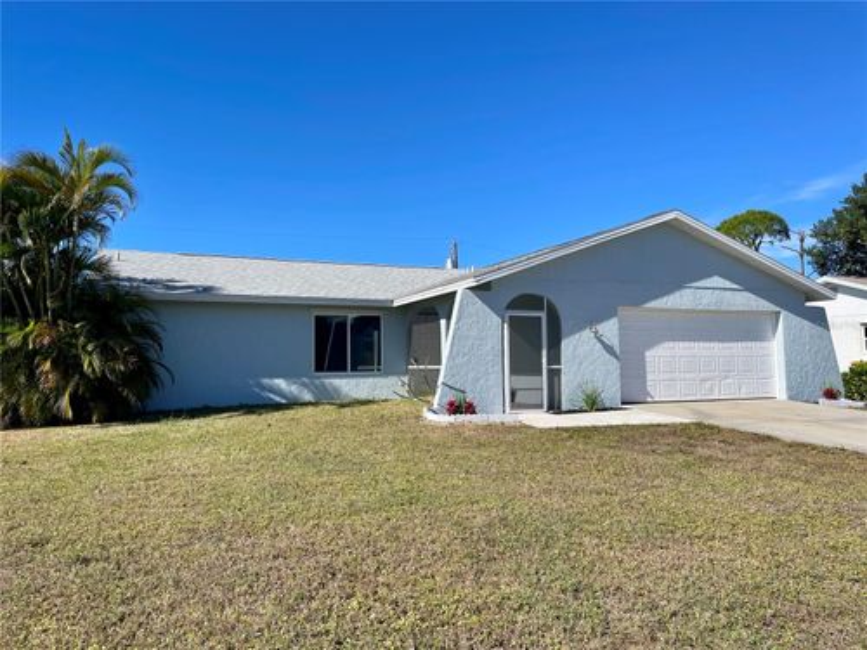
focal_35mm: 26
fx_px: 651
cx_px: 434
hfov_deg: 67.3
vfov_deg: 53.1
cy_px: 325
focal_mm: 4.2
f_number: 1.6
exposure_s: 1/3731
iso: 32
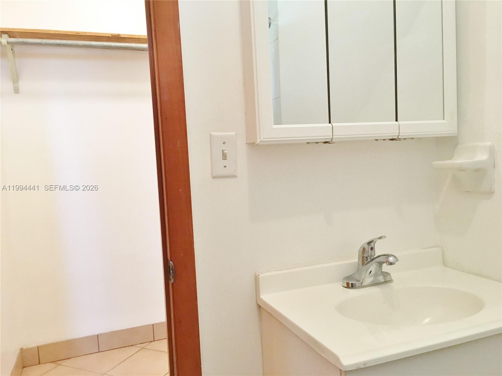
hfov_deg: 61.7
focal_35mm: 29
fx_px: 421
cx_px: 251
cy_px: 188
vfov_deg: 48.2
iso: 200
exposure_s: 1/30
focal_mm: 4.15
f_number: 2.2
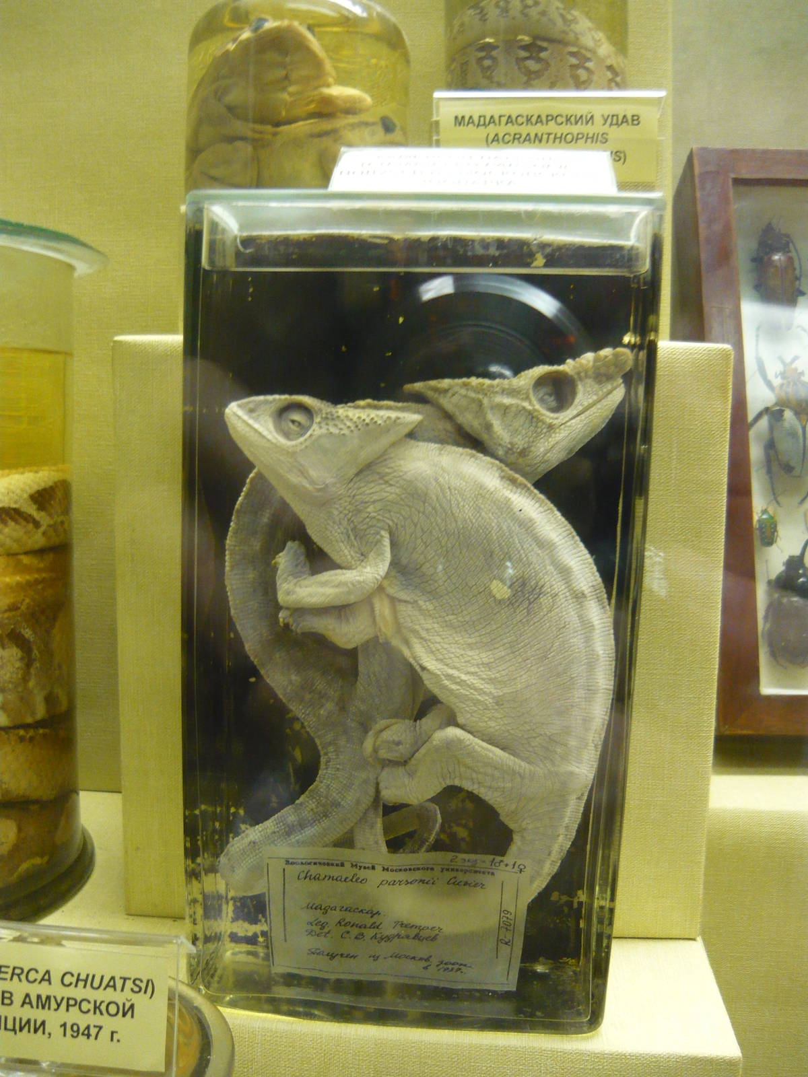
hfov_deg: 42.9
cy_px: 538
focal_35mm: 33
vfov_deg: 55.4
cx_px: 404
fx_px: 1027
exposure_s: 1/13
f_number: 2.8
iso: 400
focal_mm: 5.5
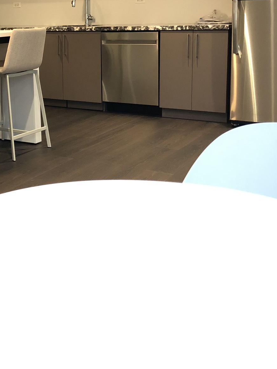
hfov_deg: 28.8
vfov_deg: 38.3
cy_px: 110
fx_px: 523
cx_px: 42
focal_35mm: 49
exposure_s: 1/15
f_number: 1.8
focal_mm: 4
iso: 64
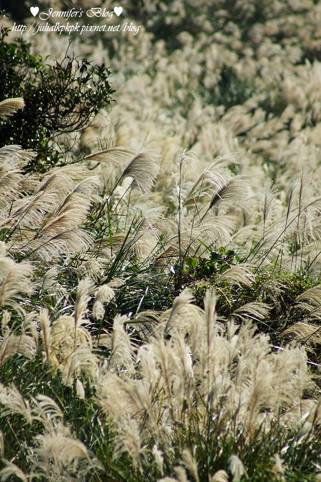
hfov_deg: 3.1
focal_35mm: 450
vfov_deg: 4.6
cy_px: 241
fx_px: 6018
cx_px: 160
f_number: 6.3
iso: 160
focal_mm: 300
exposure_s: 1/640
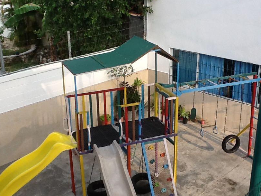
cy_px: 104
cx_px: 134
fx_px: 392
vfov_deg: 28.0
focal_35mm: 52
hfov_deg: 36.8
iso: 40
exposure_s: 1/311
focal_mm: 2.03
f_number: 2.4
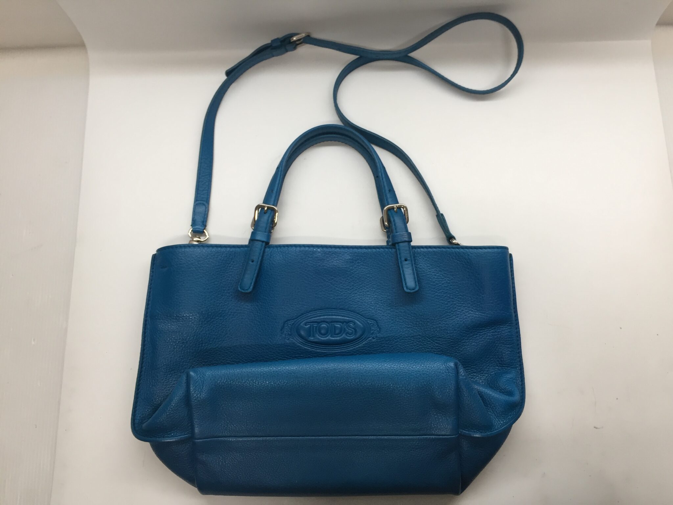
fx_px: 564
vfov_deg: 48.2
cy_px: 252
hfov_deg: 61.7
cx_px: 336
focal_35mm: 29
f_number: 2.2
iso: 32
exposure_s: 1/40
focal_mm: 4.15
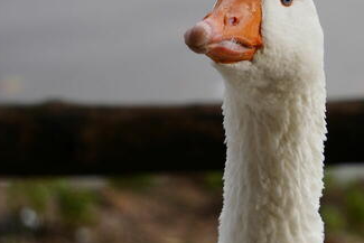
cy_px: 97
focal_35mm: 307
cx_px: 289
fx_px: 3105
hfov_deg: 6.7
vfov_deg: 4.5
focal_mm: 111
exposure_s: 1/200
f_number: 5.6
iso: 100
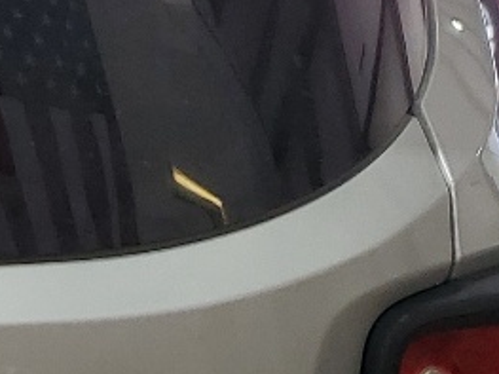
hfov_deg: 11.4
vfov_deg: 9.3
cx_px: -452
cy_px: 450
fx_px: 2277
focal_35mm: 158
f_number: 1.5
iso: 52
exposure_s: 1/60.2
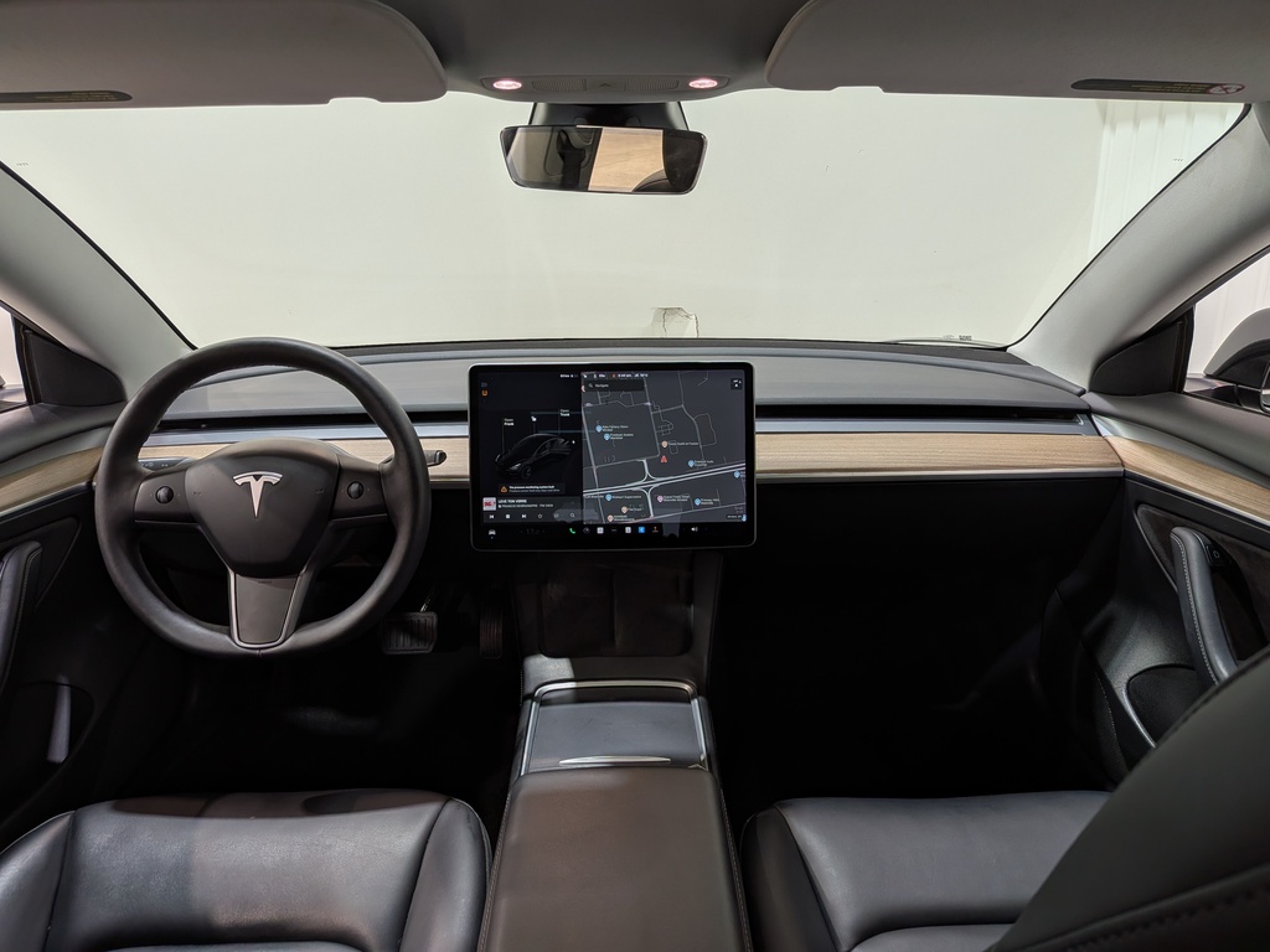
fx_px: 881
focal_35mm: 24
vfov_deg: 56.8
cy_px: 476
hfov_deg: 71.6
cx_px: 635
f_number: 1.7
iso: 31
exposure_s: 1/120
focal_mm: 4.53
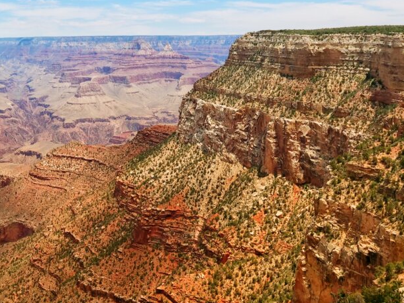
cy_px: 67
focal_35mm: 42
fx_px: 490
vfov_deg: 33.5
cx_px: 115
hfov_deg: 43.7
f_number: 3.2
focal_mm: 8
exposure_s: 1/5000
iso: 200
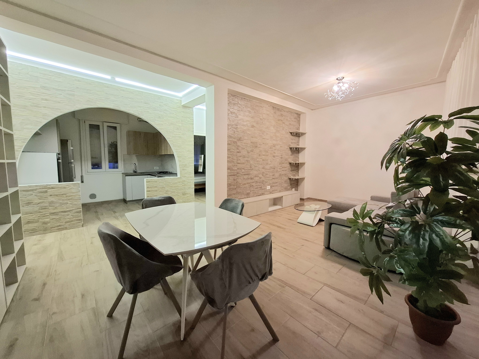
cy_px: 180
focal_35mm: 13
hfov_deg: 106.2
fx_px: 180
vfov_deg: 89.9
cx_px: 240
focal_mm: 1.74
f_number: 2.2
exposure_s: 1/50
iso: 160
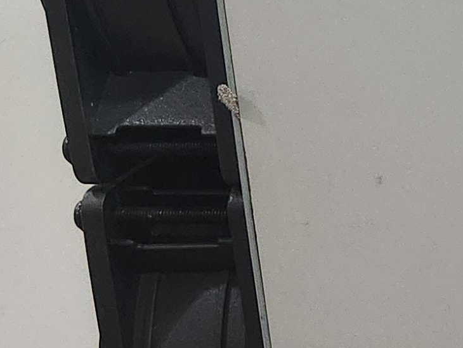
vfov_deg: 11.7
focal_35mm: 126
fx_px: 1686
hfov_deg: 13.1
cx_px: 984
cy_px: 83
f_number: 1.8
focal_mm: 5.4
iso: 500
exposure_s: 1/120
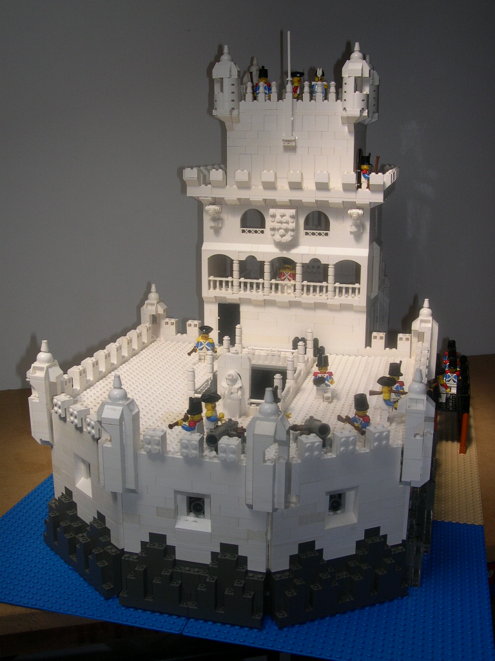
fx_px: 725
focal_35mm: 38
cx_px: 248
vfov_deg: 49.0
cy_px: 330
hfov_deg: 37.7
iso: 100
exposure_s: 1/129
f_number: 7.6
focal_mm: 8
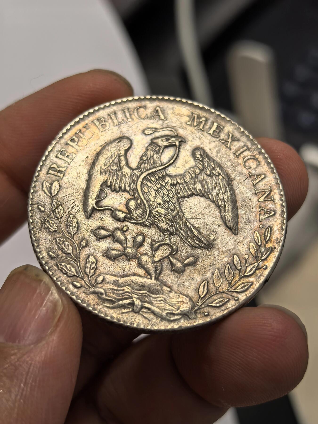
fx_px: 661
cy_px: 212
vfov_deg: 35.5
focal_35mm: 54
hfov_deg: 27.0
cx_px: 159
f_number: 2
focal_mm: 6.98
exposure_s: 1/100
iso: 64
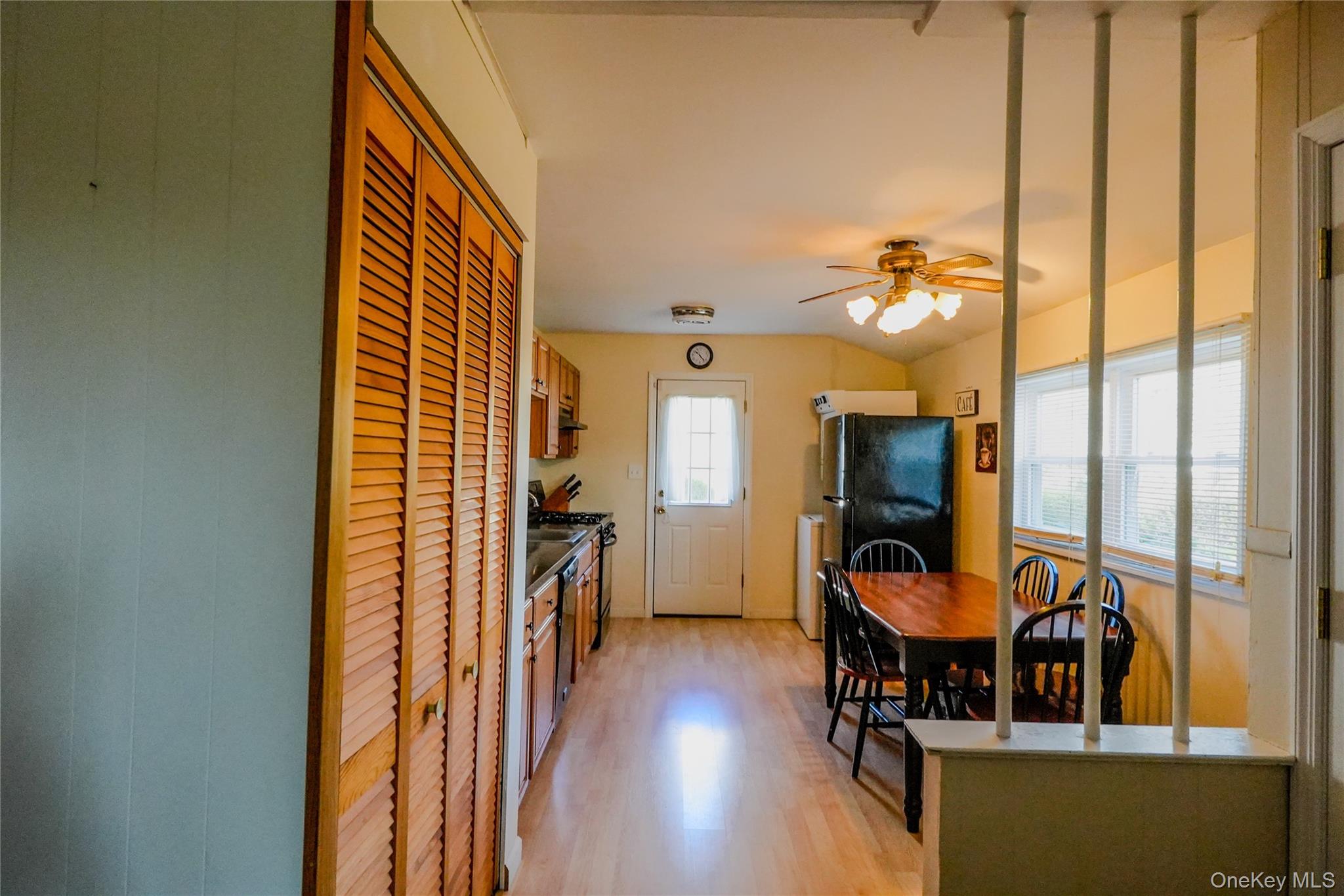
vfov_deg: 59.5
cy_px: 448
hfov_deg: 81.2
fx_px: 784
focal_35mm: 21
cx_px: 672
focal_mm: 14
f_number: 8
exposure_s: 1/80
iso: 3200
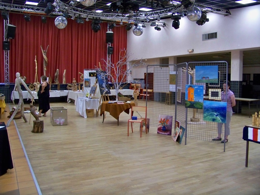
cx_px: 130
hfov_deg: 55.4
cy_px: 98
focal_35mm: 33
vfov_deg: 42.9
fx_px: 248
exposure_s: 1/30
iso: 320
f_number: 2.8
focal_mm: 5.85
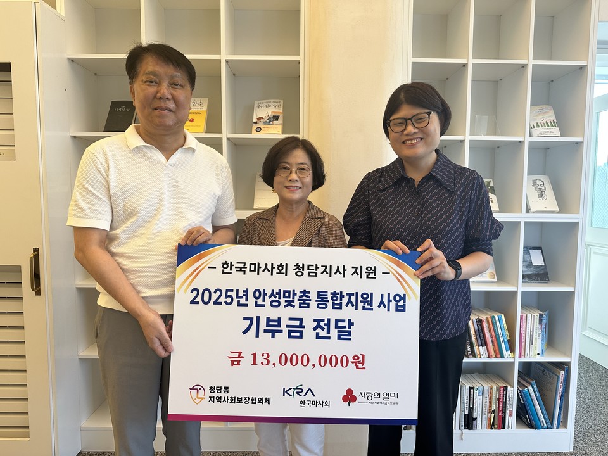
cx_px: 304
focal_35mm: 24
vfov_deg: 56.8
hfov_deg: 71.6
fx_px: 422
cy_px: 228
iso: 125
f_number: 1.78
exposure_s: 1/121
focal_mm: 6.86
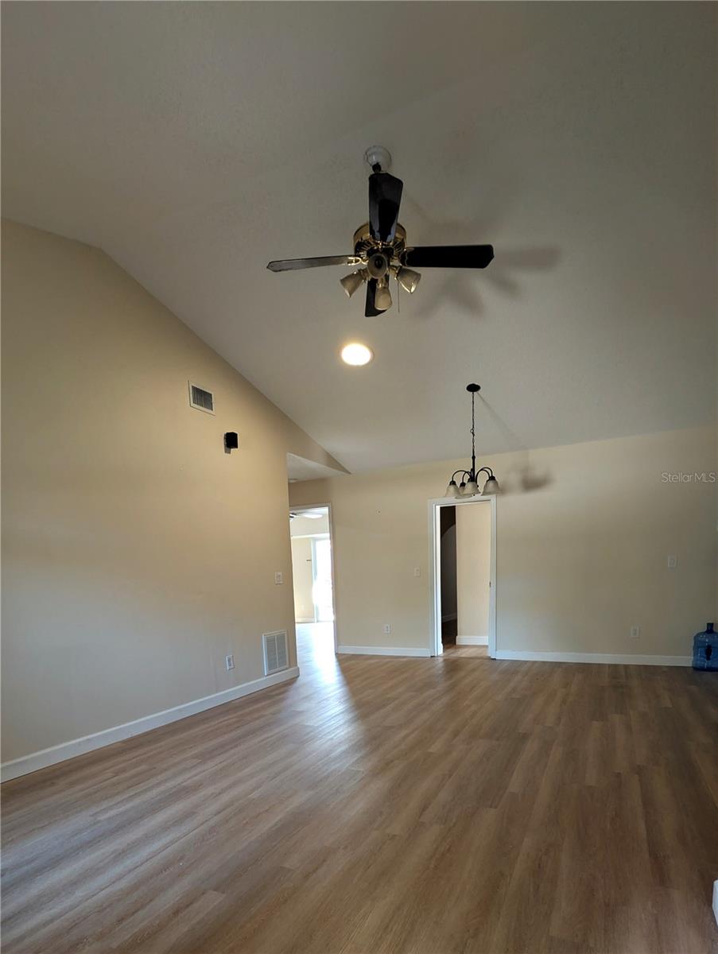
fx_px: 331
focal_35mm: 12
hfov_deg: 94.6
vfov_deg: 110.5
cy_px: 477
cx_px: 359
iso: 63
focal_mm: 2.02
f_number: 1.7
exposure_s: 1/22.5
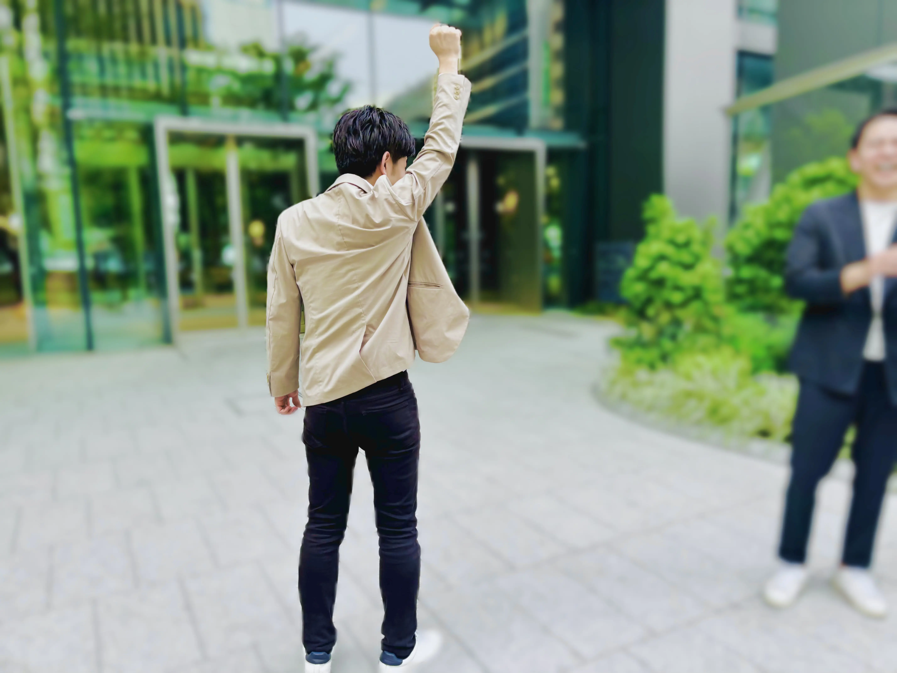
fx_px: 674
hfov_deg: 67.3
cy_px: 336
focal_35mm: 26
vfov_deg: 53.1
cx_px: 448
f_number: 1.6
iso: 40
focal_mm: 5.96
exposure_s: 1/151
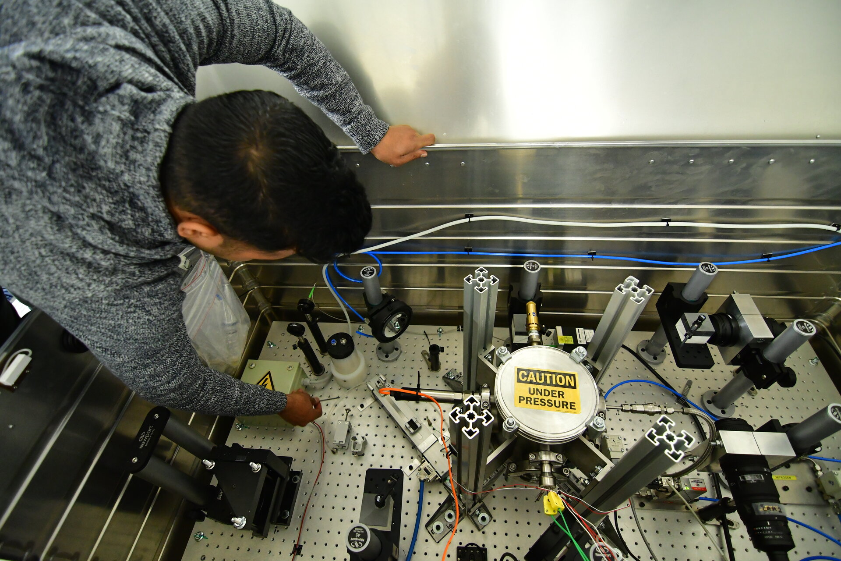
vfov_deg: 72.1
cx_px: 420
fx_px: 385
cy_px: 280
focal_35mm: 16
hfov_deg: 95.0
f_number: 2.8
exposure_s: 1/50
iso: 2500
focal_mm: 11
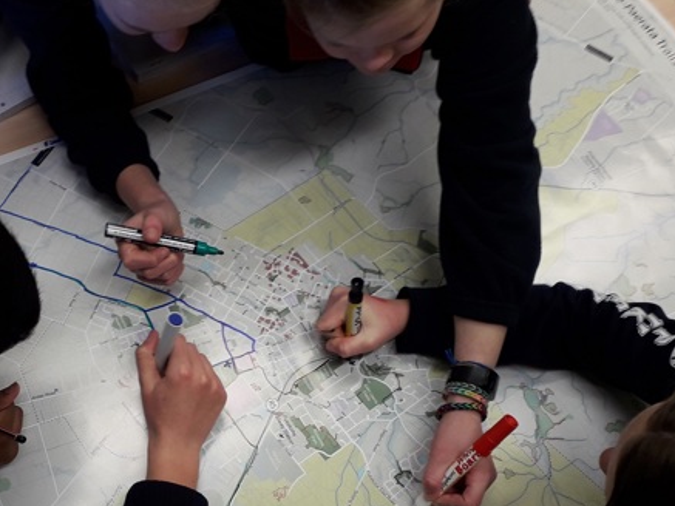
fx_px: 819
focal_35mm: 42
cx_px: 241
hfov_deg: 44.3
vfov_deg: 33.8
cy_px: 363
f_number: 1.9
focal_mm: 3.6
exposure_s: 1/50
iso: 50
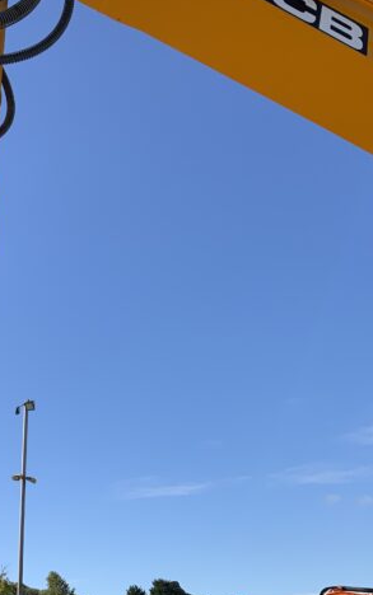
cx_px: 8
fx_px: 682
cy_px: 296
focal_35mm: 42
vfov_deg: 47.2
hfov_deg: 28.8
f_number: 1.8
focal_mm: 3
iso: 16
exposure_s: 1/1786
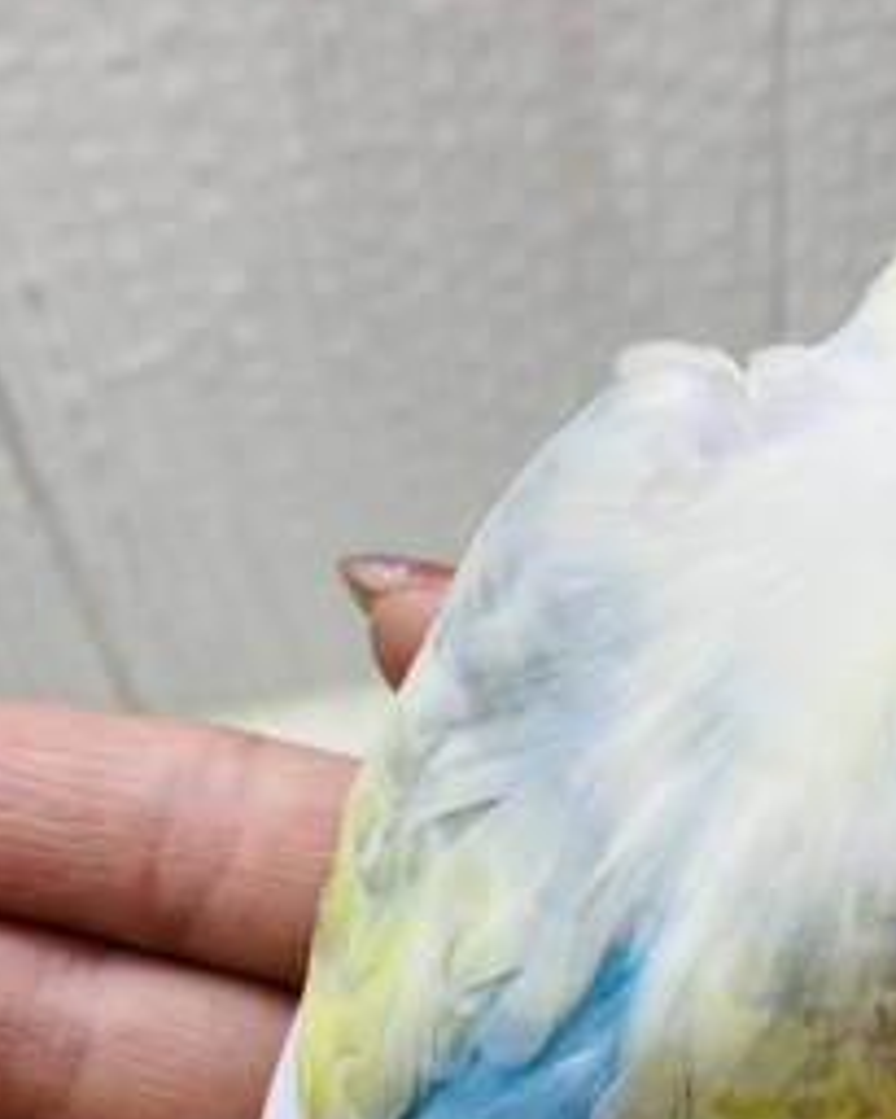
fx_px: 2021
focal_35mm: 61
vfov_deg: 30.1
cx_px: 734
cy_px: 922
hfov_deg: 24.5
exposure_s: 1/100
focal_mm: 4.25
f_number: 1.8
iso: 64
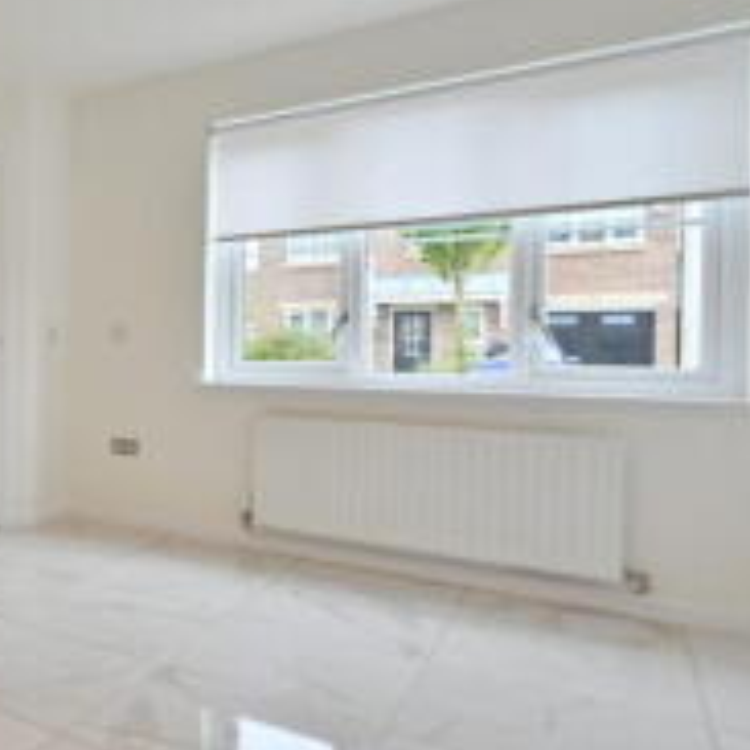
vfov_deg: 52.5
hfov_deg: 39.3
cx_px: -135
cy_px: 355
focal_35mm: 31
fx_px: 760
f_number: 13
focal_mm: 14
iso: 2500
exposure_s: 1/125
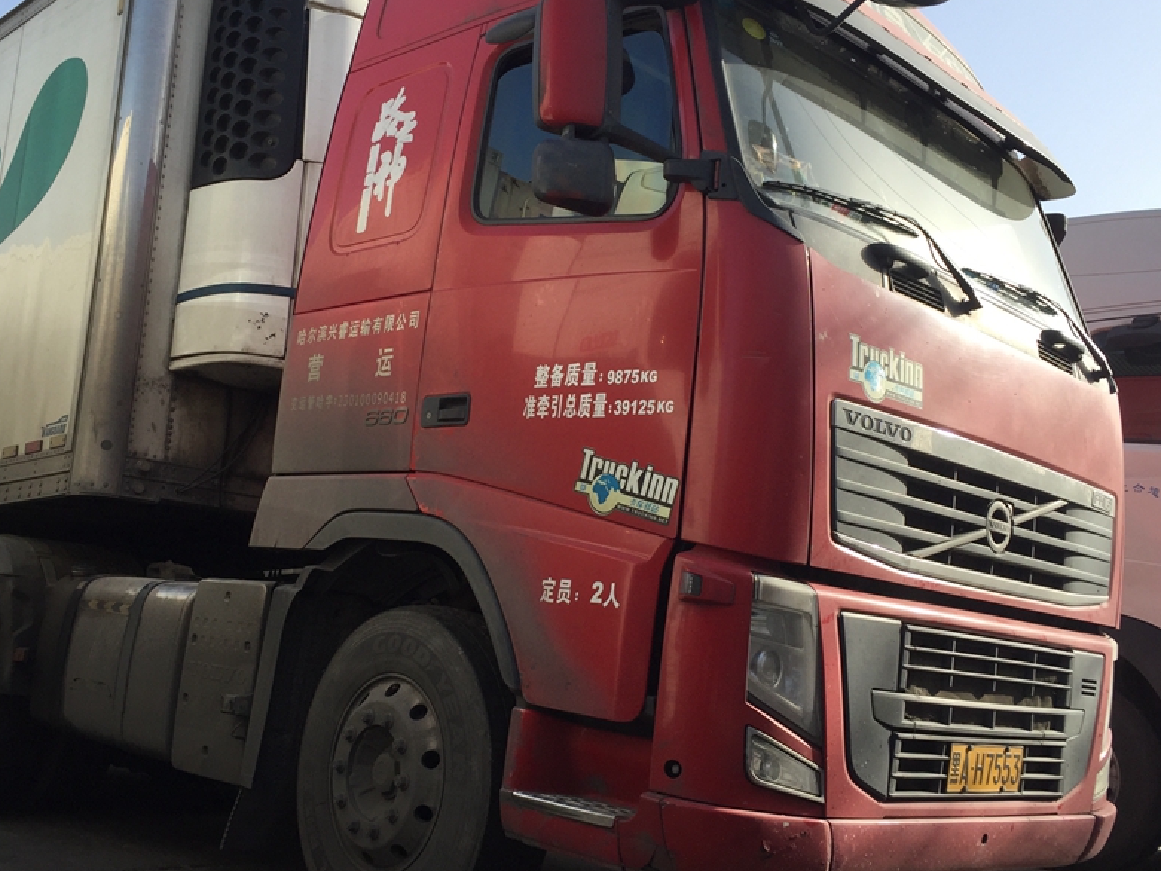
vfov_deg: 37.7
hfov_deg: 49.0
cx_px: 552
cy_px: 409
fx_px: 1275
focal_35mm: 38
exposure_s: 1/989
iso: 32
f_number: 2.2
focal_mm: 4.15
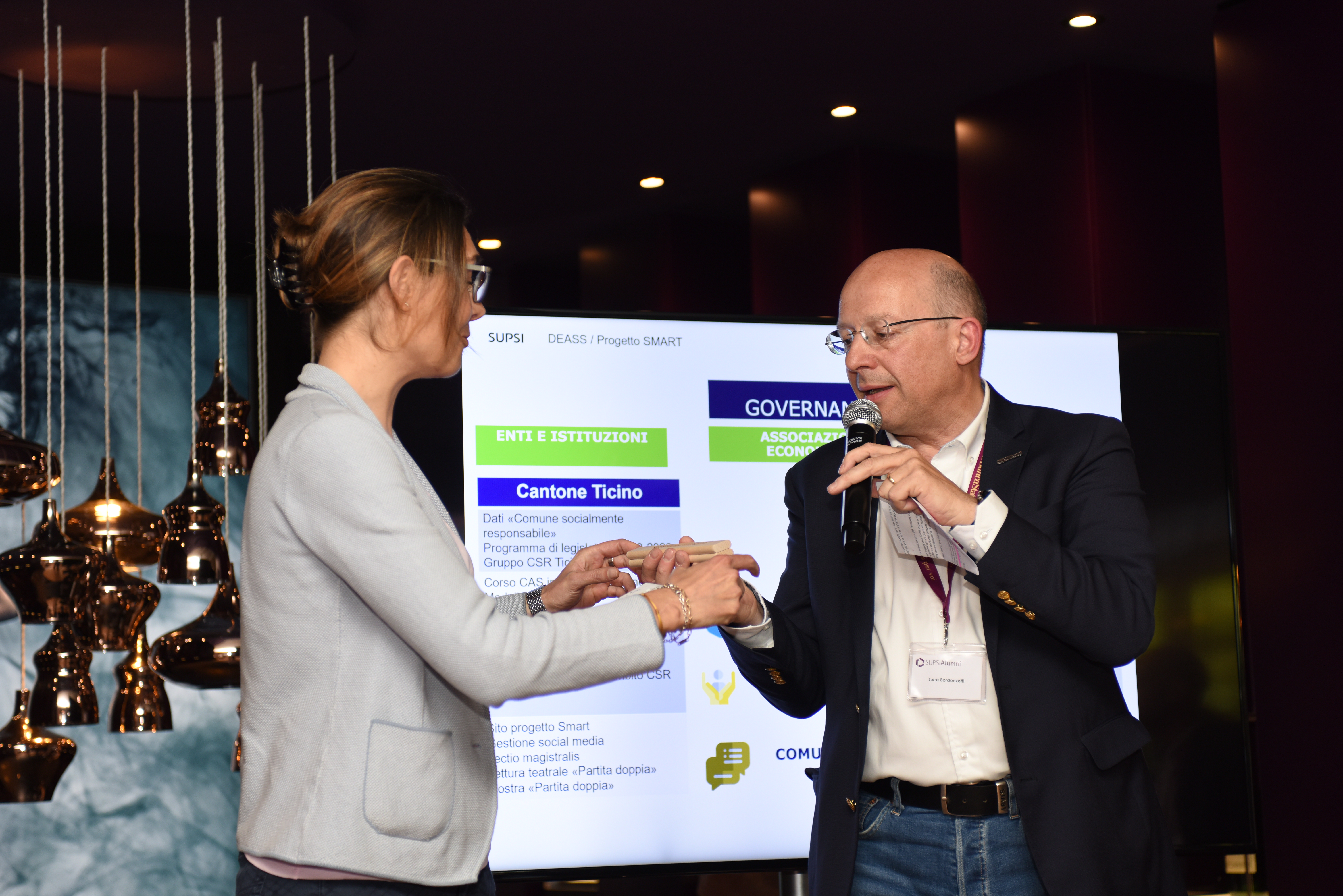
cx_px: 672
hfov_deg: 28.8
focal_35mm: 70
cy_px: 448
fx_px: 2612
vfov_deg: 19.5
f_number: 3.5
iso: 500
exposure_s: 1/80
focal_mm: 70
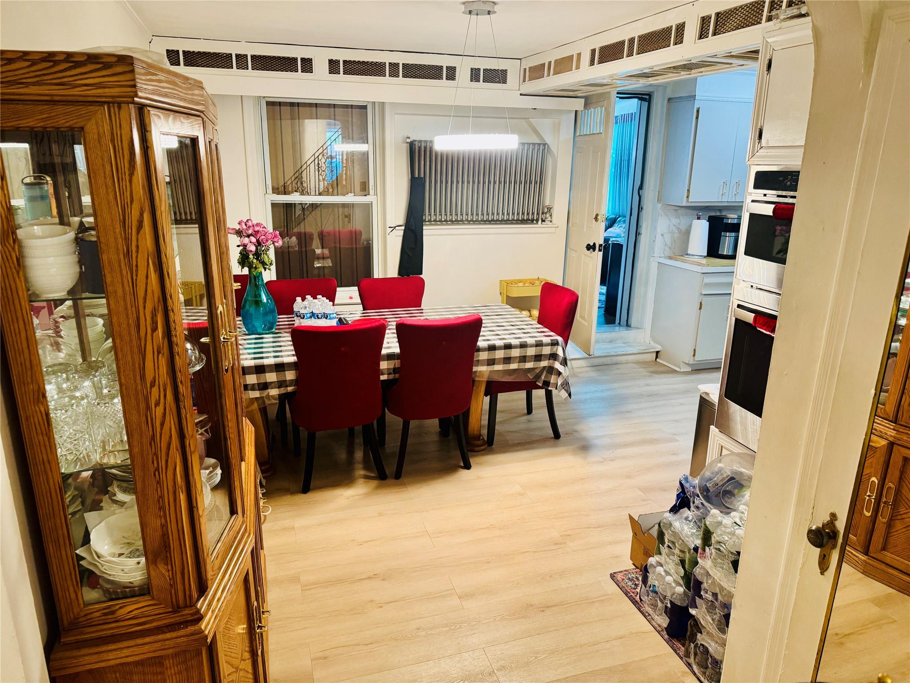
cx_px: 455
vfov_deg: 56.8
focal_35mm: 24
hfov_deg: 71.6
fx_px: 631
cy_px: 342
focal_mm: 6.76
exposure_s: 1/60
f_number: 1.78
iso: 250
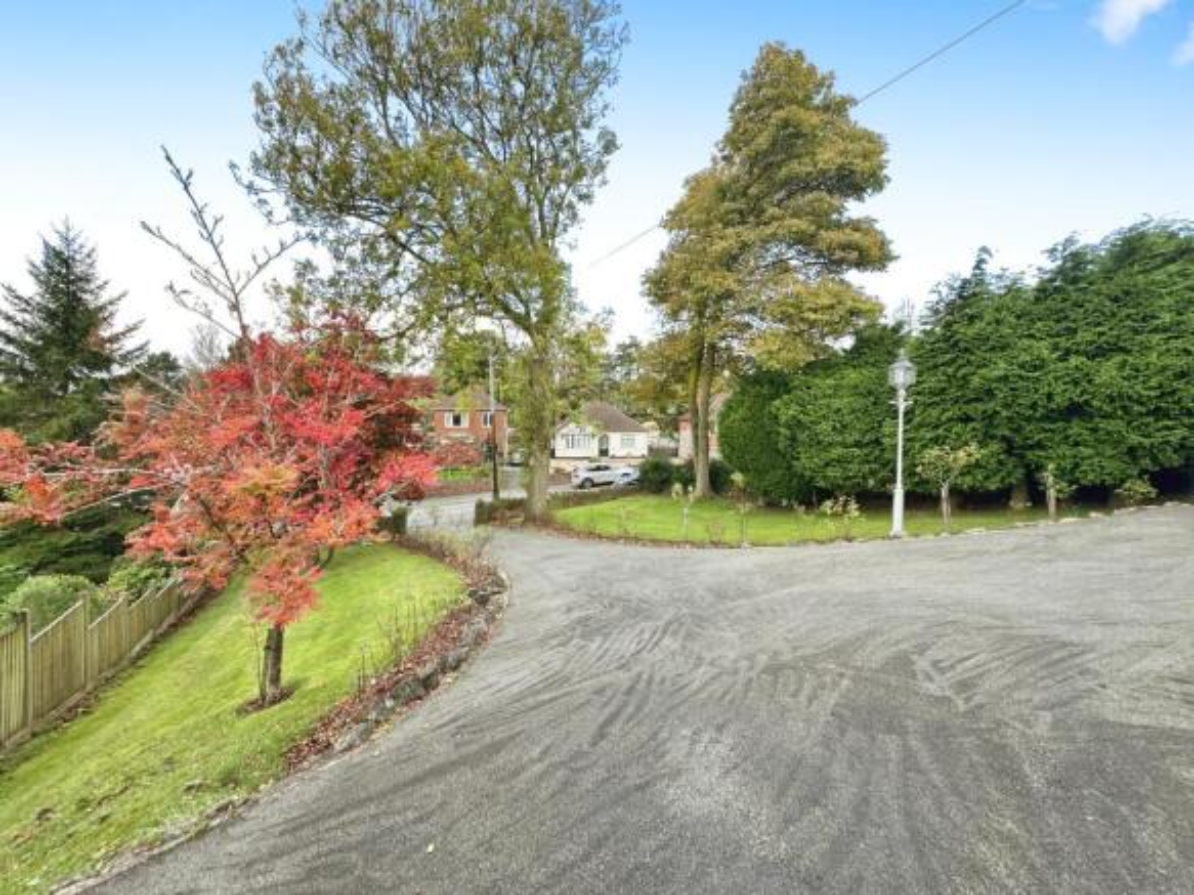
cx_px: 597
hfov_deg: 102.1
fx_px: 483
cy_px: 448
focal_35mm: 14
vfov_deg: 85.7
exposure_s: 1/224
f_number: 2.2
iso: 40
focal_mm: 2.22
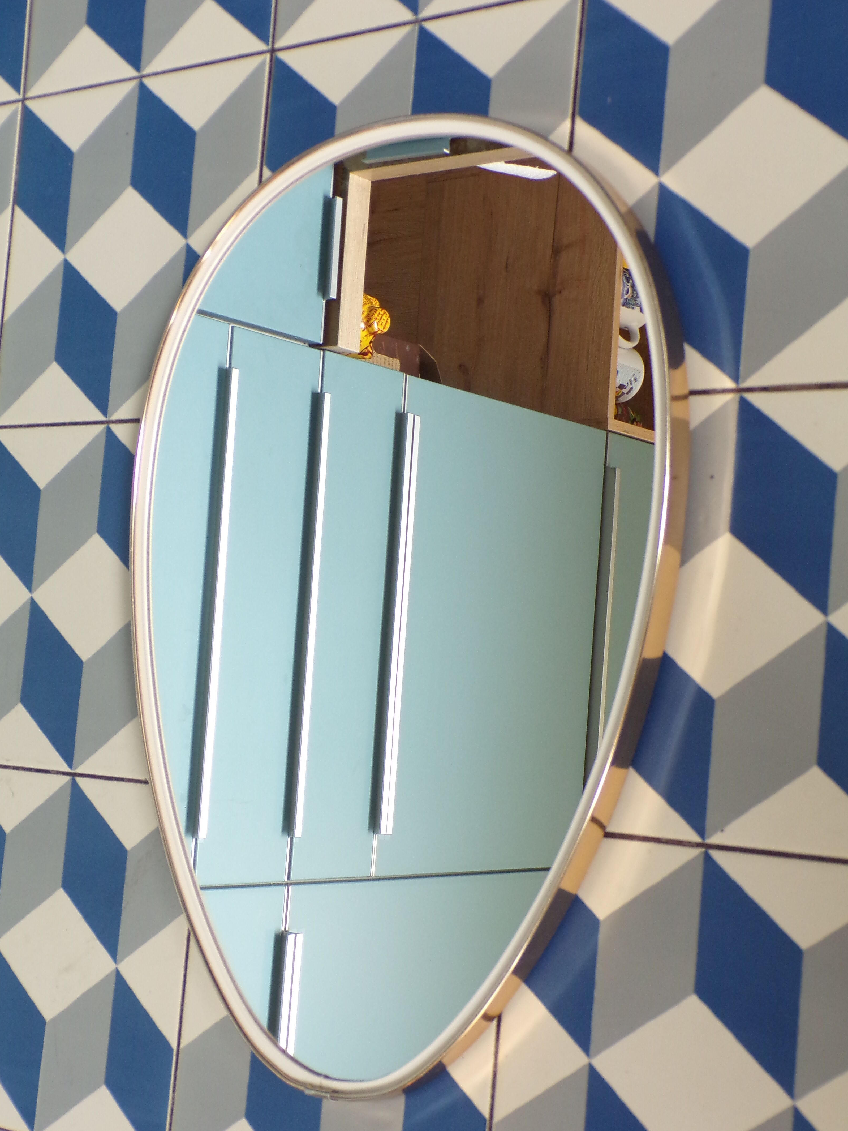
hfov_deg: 27.5
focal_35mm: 53
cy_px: 597
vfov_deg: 36.2
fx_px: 1731
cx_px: 394
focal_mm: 8.7
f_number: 3.5
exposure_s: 1/30
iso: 200
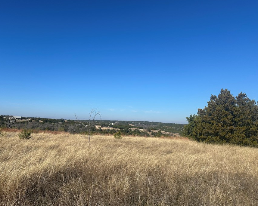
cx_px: 112
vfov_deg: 51.5
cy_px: 97
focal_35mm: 28
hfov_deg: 62.0
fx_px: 214
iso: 80
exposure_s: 1/5848
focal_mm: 6.86
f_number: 1.78
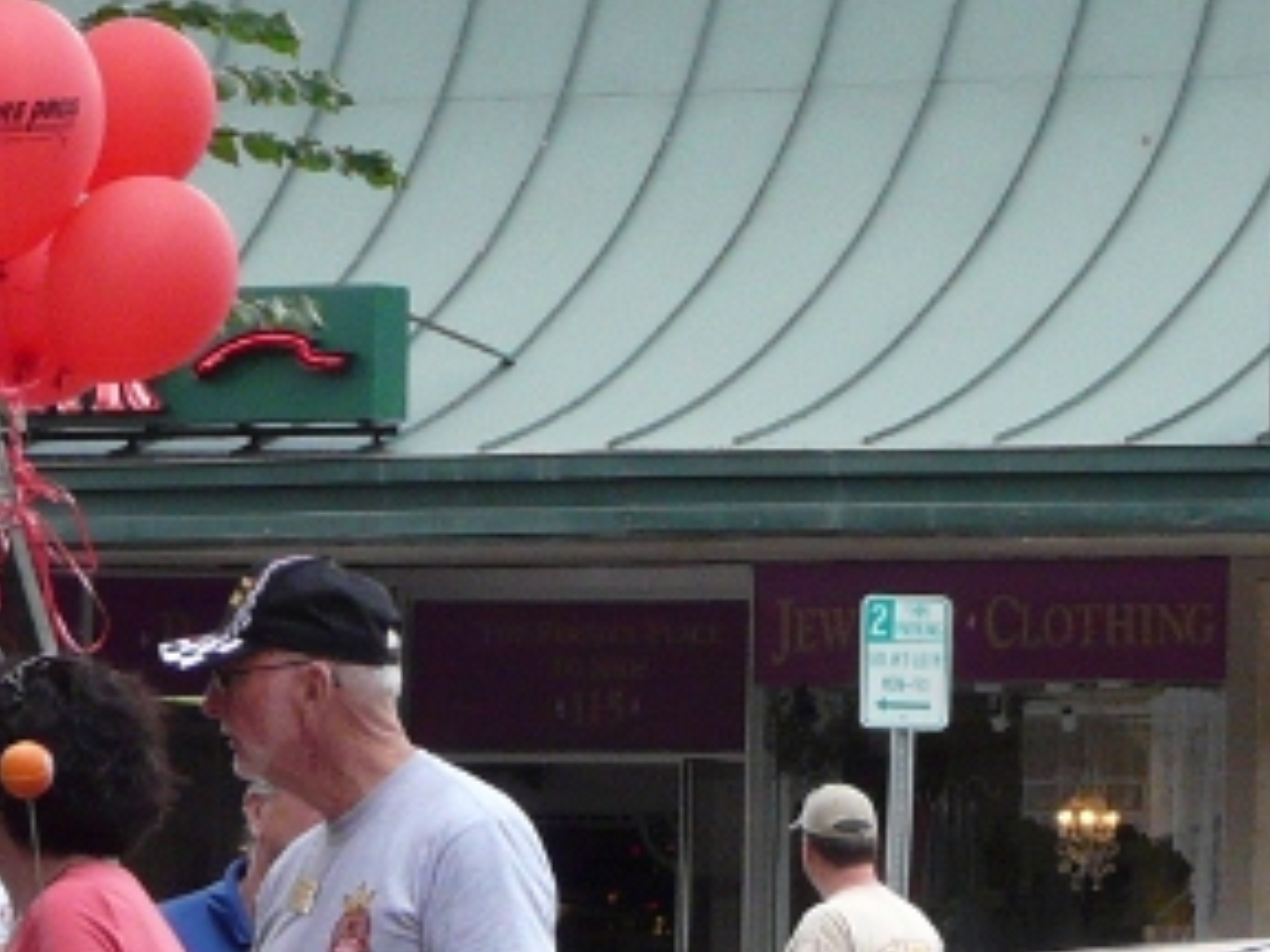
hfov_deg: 4.2
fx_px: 17097
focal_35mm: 466
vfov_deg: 3.2
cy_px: 1322
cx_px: 1482
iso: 200
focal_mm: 21.6
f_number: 3.6
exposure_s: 1/250
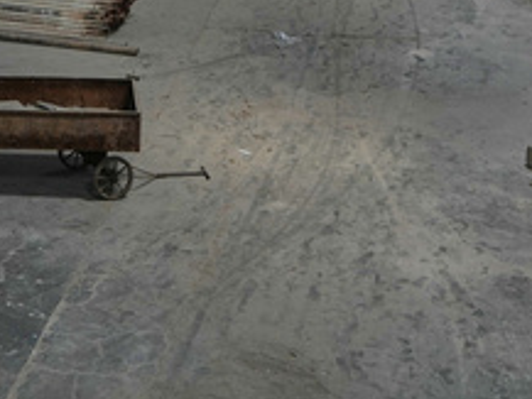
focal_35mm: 109
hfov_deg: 17.9
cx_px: 98
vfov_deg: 12.5
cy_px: -313
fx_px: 1676
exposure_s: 1/160
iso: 250
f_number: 4
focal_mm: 24
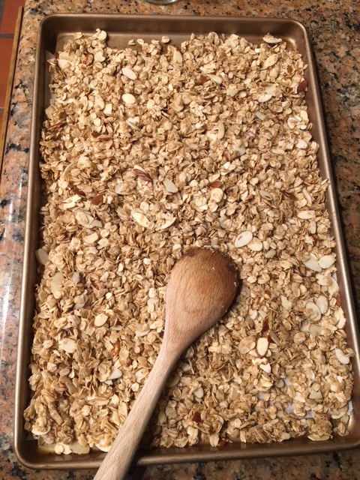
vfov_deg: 61.7
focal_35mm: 29
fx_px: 402
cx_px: 180
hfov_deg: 48.2
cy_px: 240
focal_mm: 4.15
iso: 80
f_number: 2.2
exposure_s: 1/30
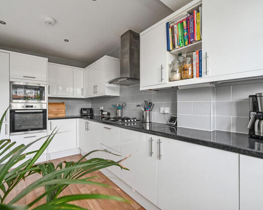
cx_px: 118
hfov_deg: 90.8
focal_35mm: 17
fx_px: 129
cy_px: 106
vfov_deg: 78.4
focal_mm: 14.5
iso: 400
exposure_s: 1/15
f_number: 7.1
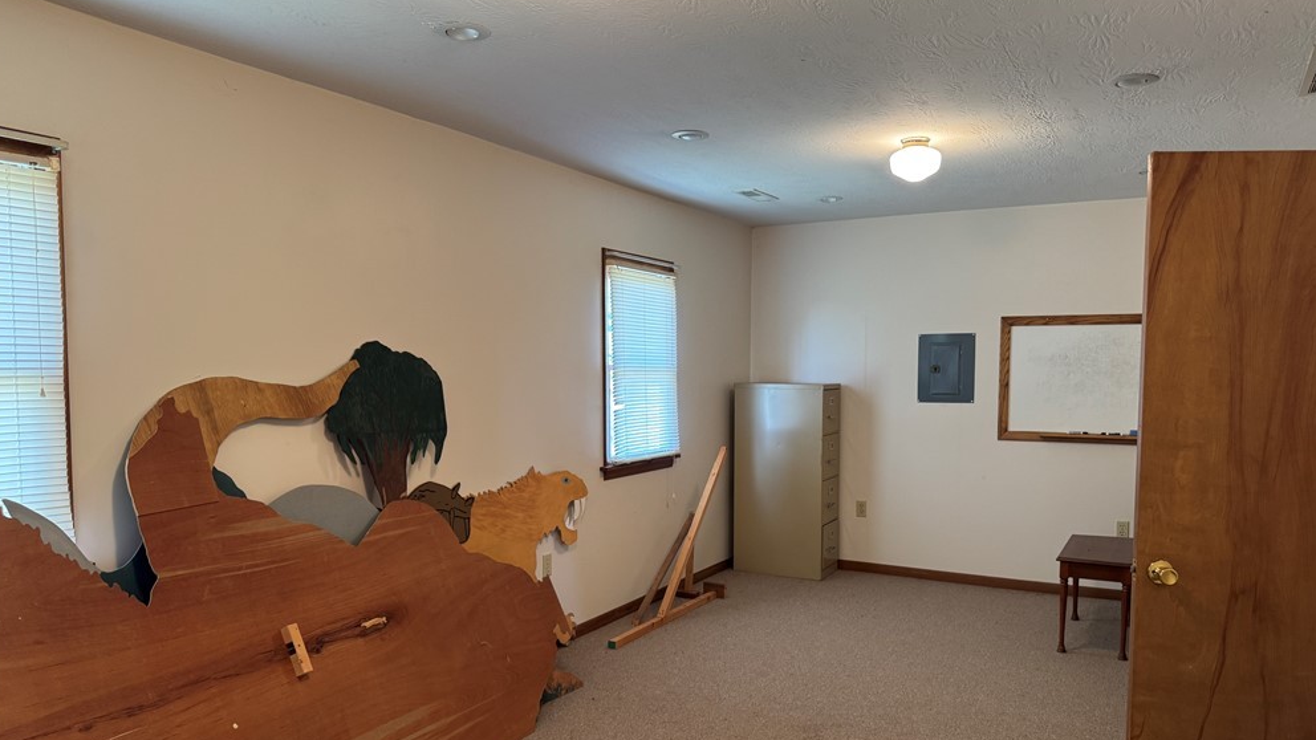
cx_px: 663
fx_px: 942
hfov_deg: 69.9
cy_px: 439
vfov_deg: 42.7
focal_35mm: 27
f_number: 1.78
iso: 200
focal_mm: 6.76
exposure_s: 1/60
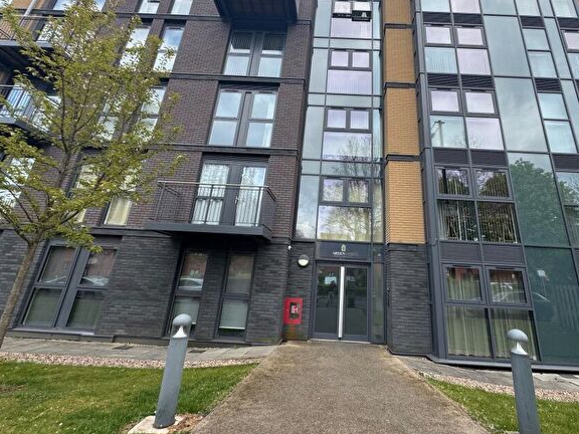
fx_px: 284
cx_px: 333
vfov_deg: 74.2
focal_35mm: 17
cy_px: 181
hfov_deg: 90.4
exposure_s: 1/386
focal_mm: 2.22
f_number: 2.2
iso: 40
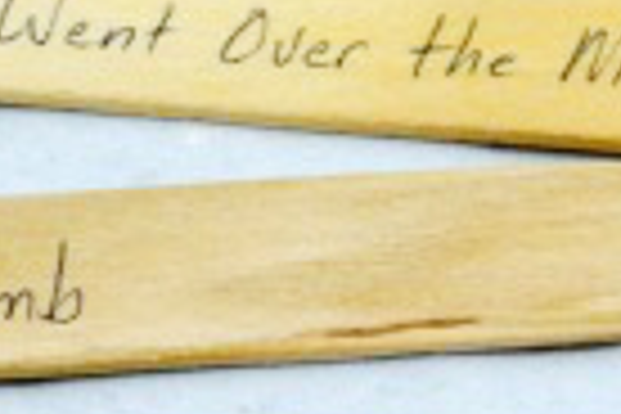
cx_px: -76
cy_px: 369
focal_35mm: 326
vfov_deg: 4.2
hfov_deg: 6.3
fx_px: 5623
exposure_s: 1/50
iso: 1000
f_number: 14
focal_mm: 50
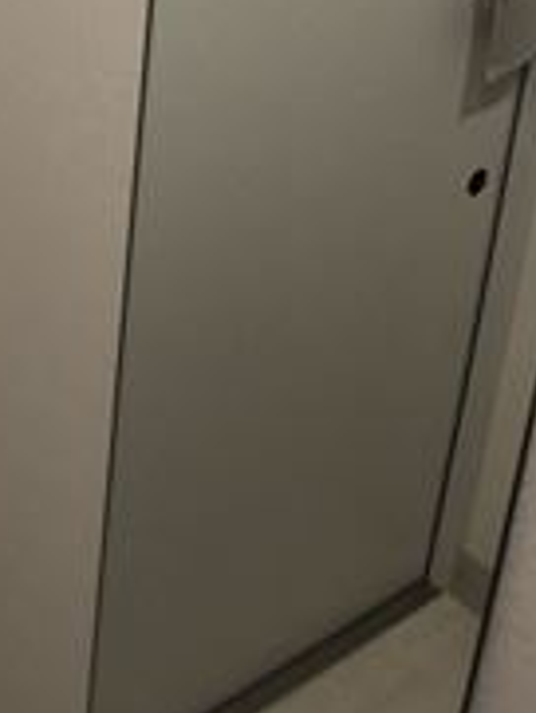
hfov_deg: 14.9
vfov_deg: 19.2
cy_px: -24
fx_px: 2042
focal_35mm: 99
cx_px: 134
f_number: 1.8
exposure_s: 1/20
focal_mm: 3.99
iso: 32
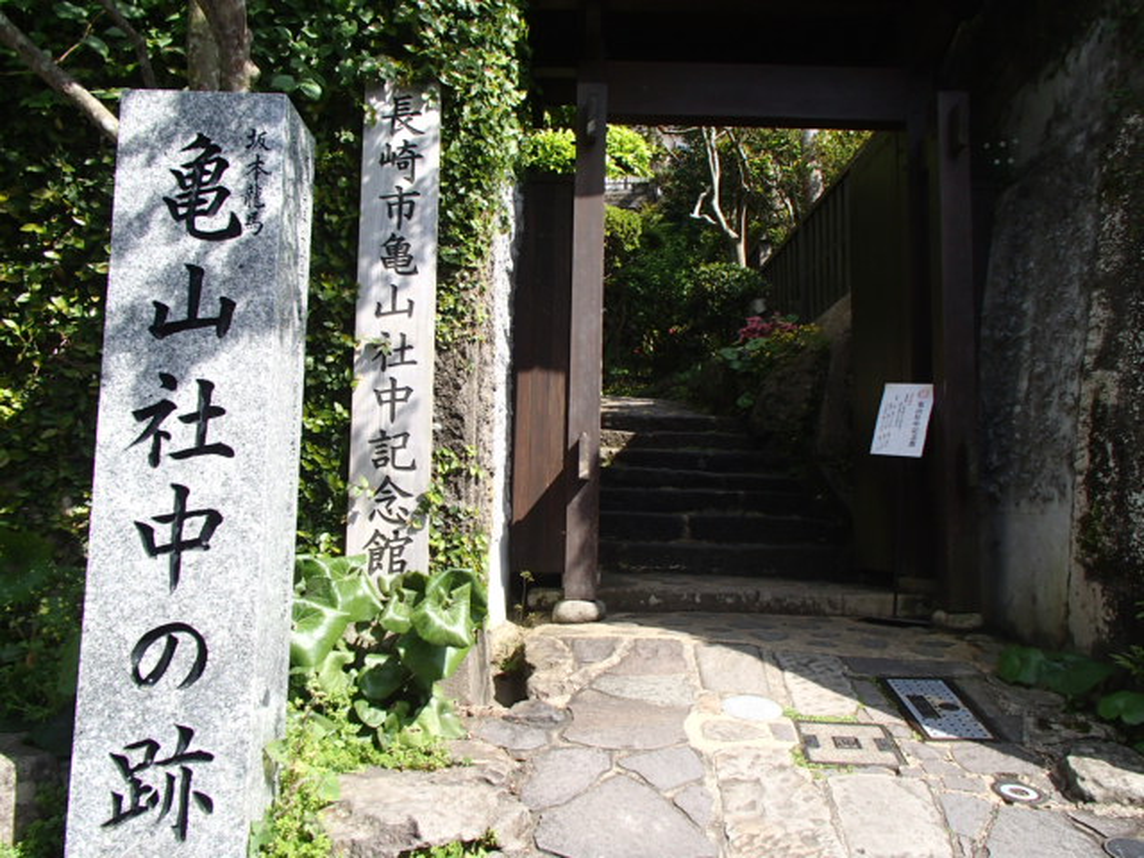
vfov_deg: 49.7
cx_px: 572
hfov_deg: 63.4
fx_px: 925
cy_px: 429
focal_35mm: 28
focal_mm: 5
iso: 100
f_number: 3.9
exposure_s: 1/500
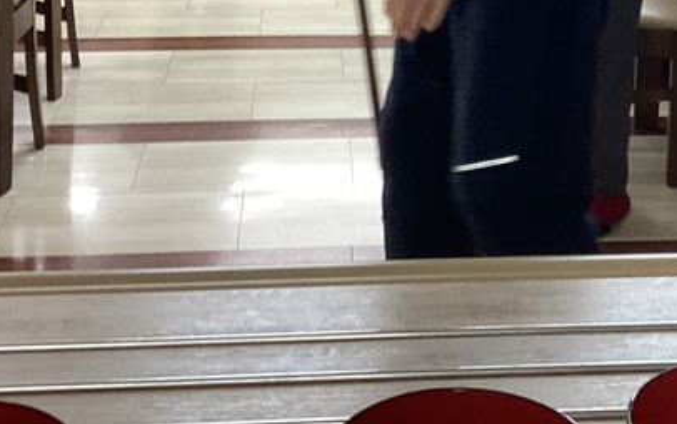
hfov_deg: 25.2
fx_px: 1495
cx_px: 507
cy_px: -152
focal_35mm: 81
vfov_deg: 15.3
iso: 125
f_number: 2.4
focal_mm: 3.3
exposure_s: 1/60
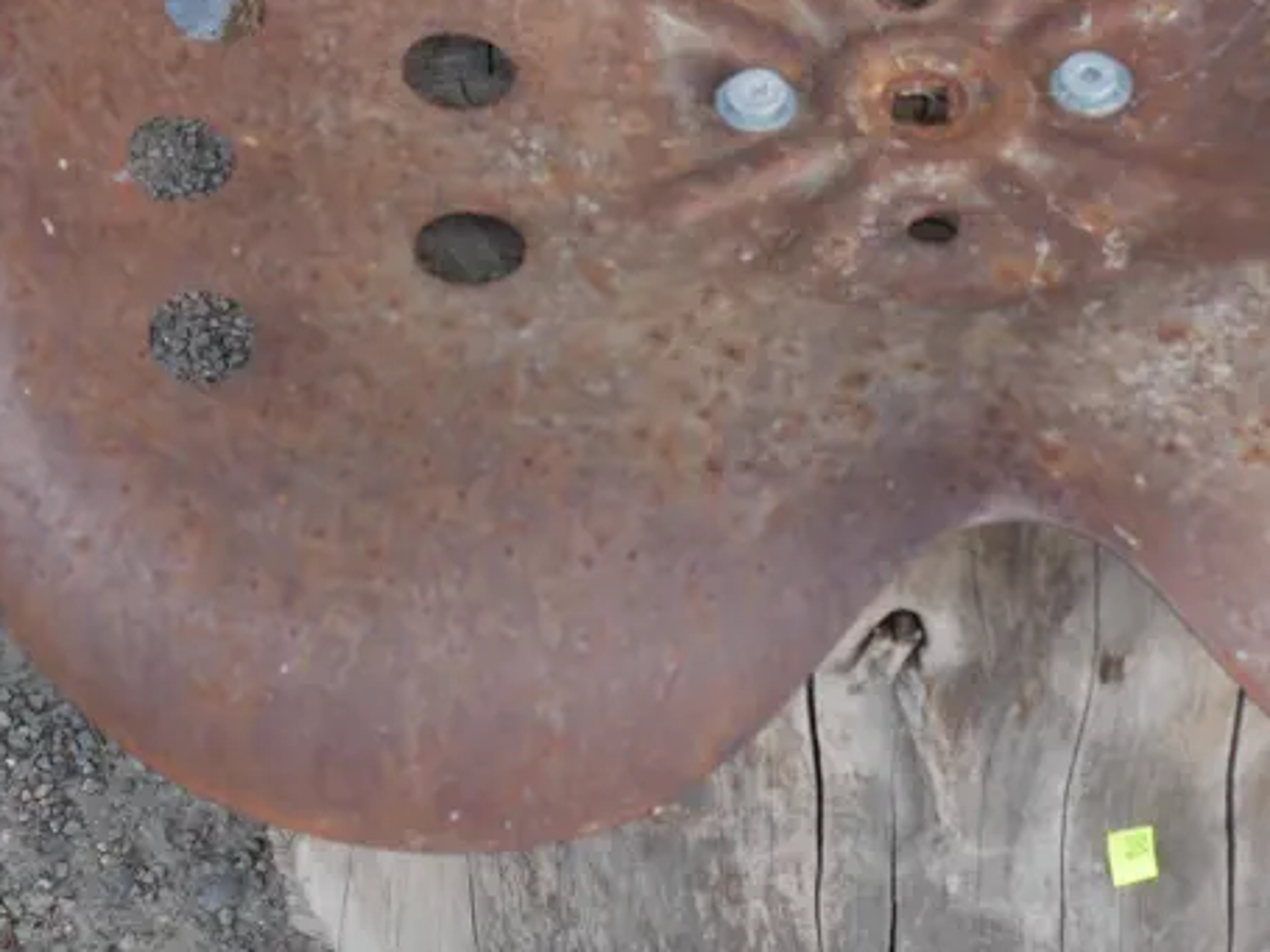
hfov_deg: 18.2
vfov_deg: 13.6
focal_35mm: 108
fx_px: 3961
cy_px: 71
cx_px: 823
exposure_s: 1/125
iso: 200
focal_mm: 24
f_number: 6.3
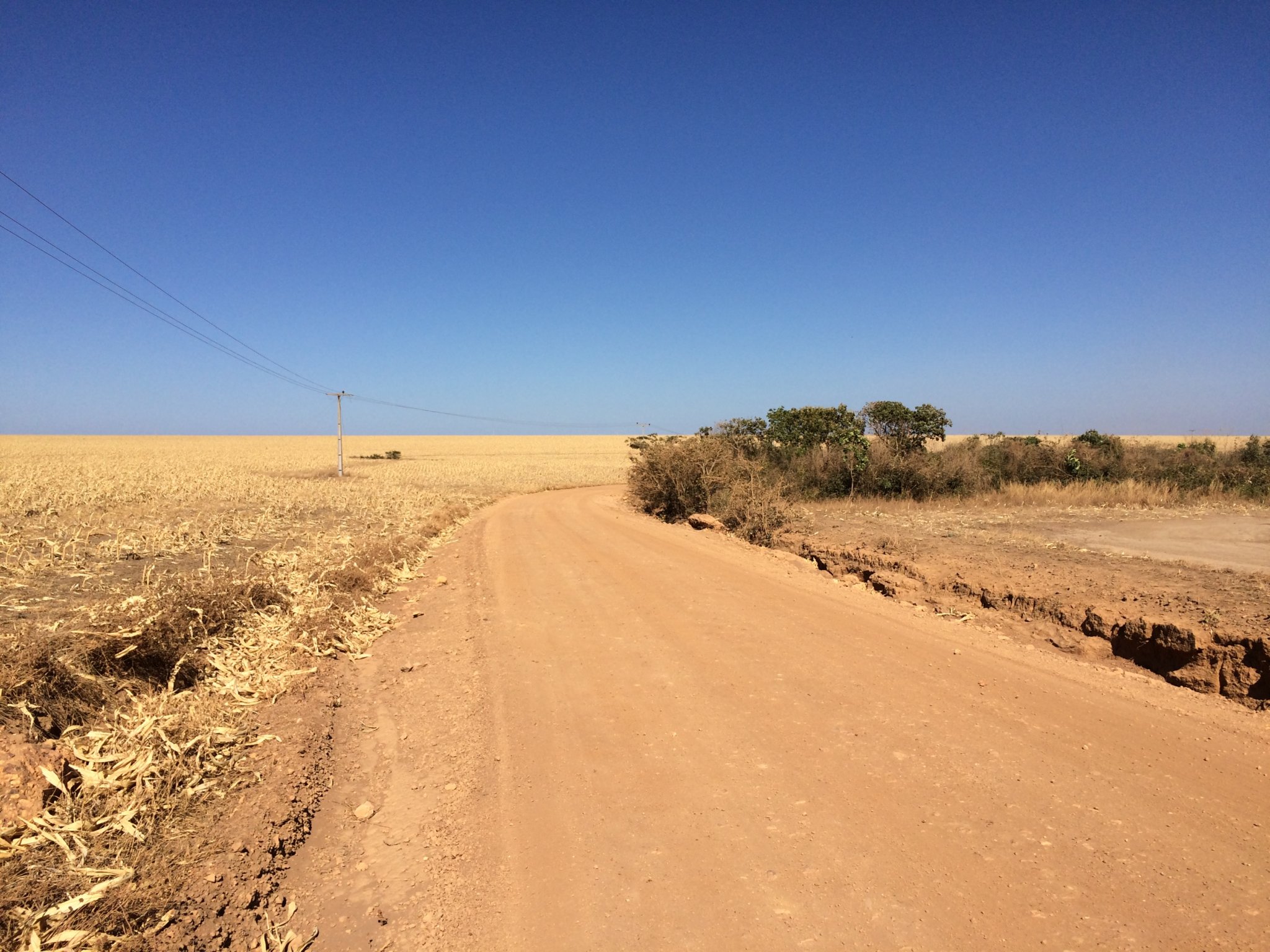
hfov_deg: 61.7
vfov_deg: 48.2
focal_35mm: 29
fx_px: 1064
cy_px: 476
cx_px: 635
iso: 32
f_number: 2.2
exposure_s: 1/3731
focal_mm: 4.15
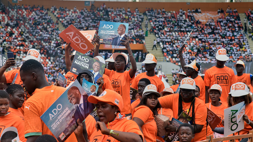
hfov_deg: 16.9
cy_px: 77
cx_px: 126
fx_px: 852
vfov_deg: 9.5
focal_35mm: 127
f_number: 8
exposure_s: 1/320
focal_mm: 120
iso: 320
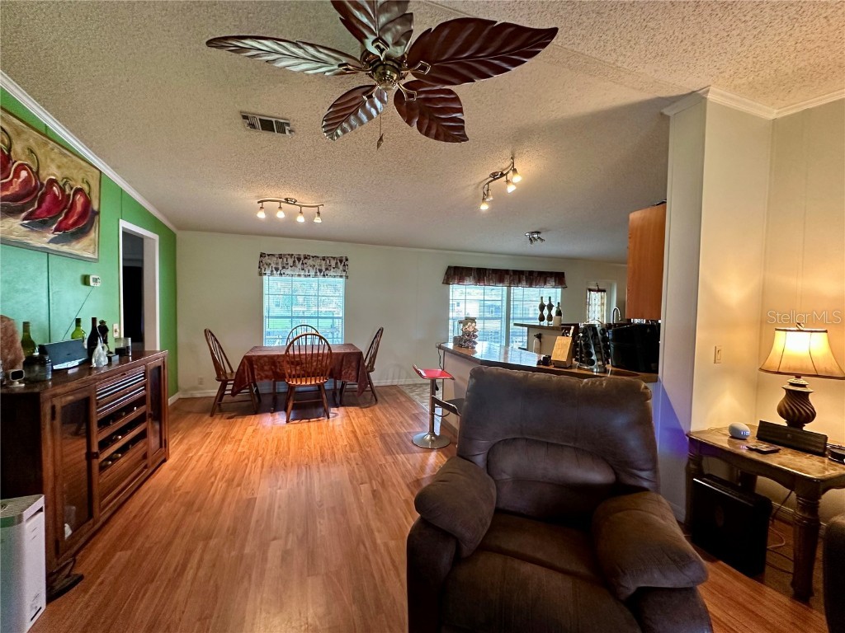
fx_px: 342
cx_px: 422
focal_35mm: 14
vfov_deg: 85.7
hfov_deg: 102.1
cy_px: 316
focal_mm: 2.22
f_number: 2.2
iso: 320
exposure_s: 1/60
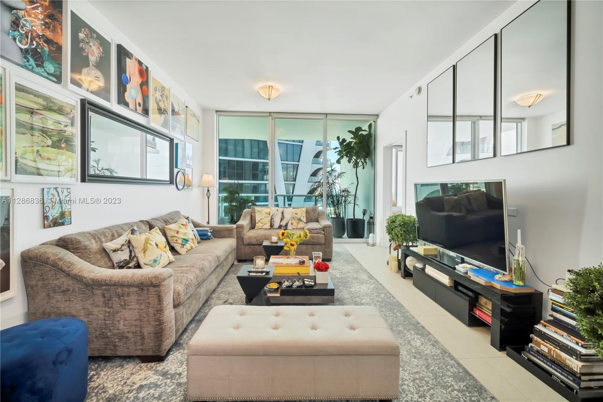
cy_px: 201
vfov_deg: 81.2
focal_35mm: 14
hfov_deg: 104.3
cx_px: 302
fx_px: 234
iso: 640
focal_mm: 9
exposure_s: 1/15
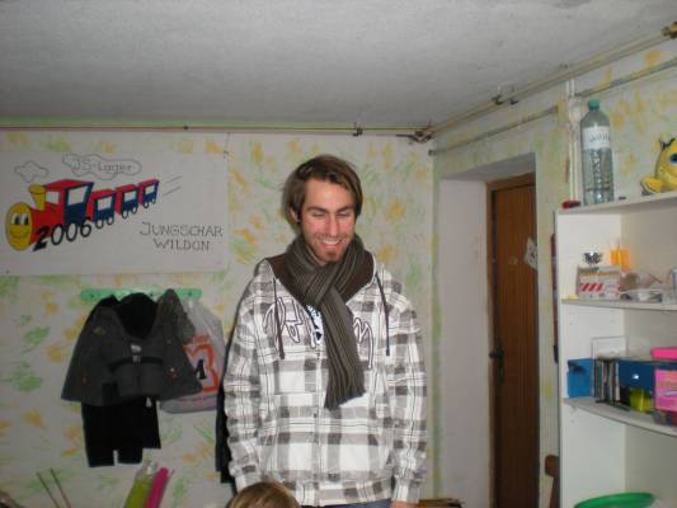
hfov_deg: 49.0
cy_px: 254
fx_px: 743
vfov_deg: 37.7
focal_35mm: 38
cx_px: 338
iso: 163
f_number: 3.1
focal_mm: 6.3
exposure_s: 1/60
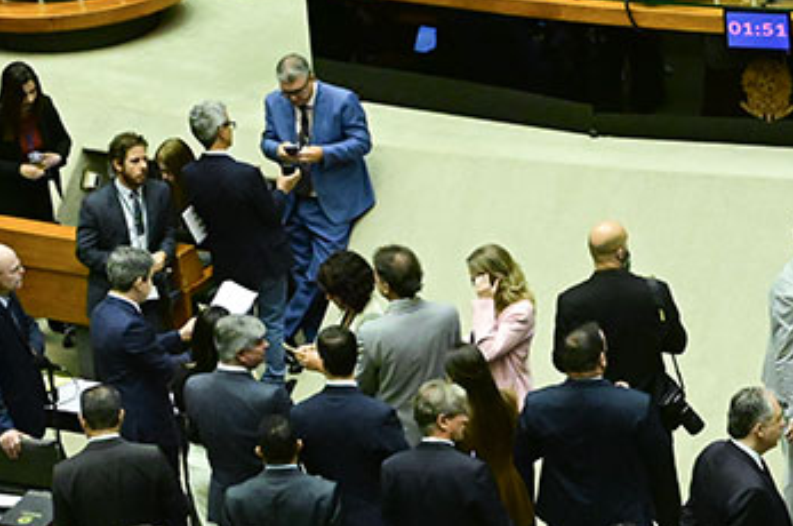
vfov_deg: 8.8
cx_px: 889
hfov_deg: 12.9
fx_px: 3430
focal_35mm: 156
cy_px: 329
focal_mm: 42
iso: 5000
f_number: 5
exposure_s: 1/100
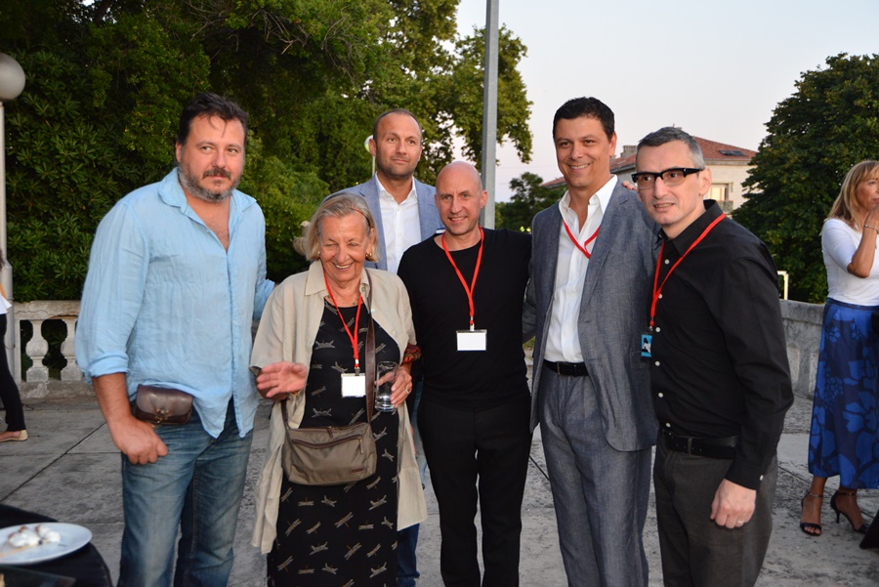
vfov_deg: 37.9
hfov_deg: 54.4
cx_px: 440
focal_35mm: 35
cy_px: 294
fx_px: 855
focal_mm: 35
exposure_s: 1/200
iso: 2500
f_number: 5.6
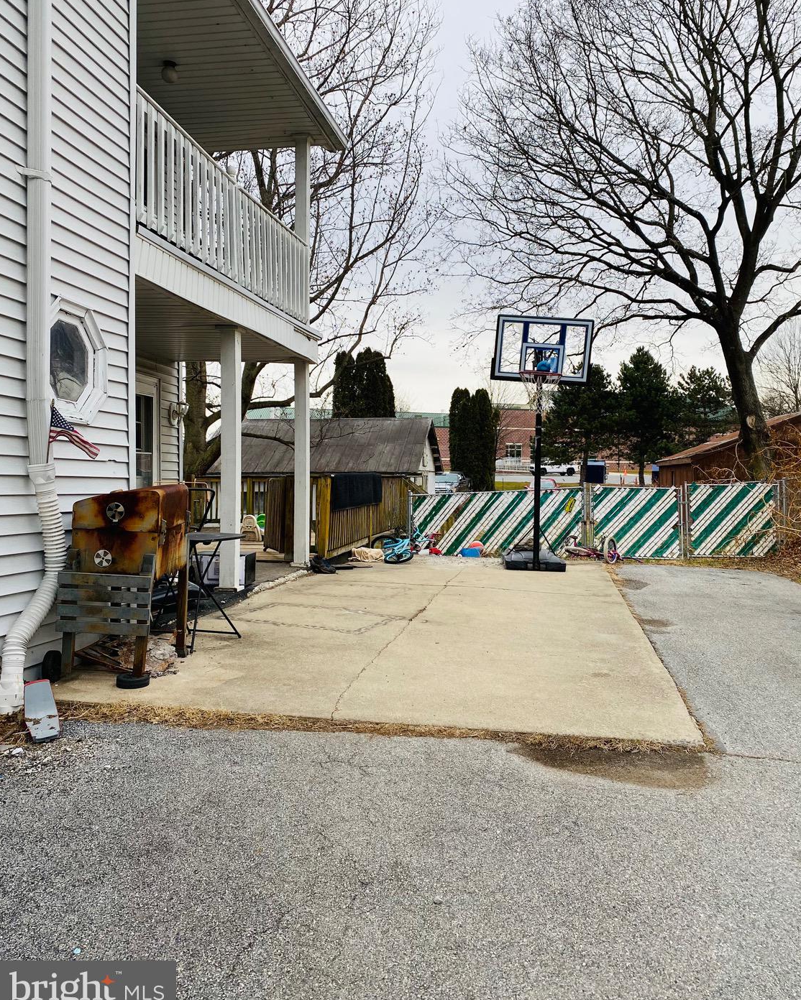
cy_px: 468
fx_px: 830
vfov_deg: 62.1
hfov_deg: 51.5
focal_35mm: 28
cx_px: 411
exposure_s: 1/685
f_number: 1.8
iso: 32
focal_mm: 4.25
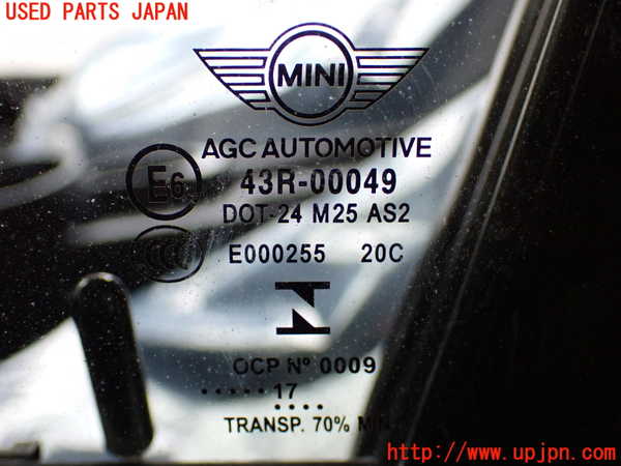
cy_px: 233
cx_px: 310
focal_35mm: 50
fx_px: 897
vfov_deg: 29.1
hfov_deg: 38.2
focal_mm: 9.01
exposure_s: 1/160
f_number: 3.2
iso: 800
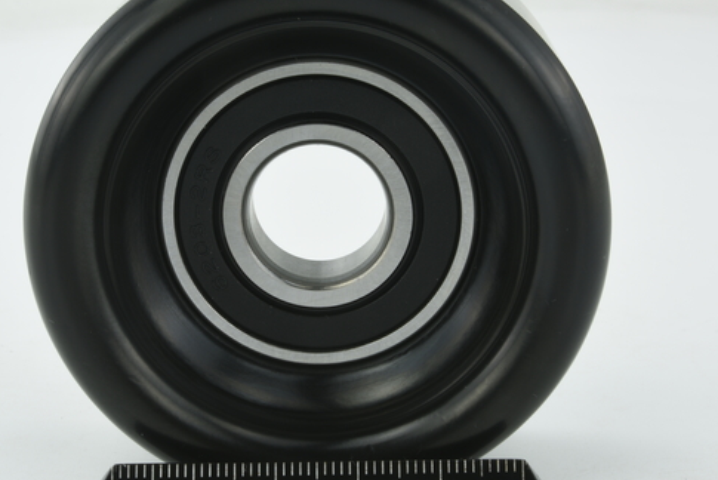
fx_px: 1776
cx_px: 306
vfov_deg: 15.4
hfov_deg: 22.8
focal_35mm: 89
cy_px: 250
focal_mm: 60
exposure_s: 1/2
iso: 64
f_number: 32
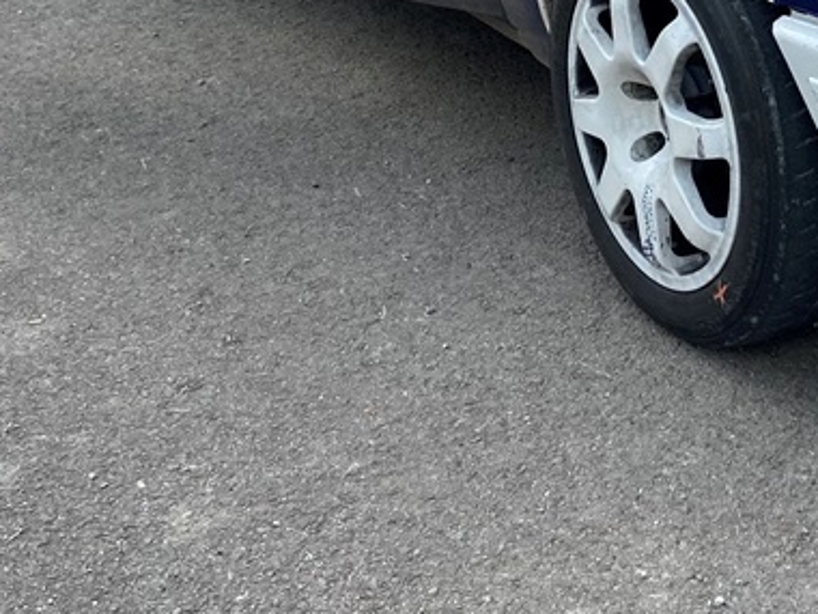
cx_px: 784
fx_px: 1938
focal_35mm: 82
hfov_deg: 23.0
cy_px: -140
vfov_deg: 17.1
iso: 32
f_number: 1.8
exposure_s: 1/1565
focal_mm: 4.25
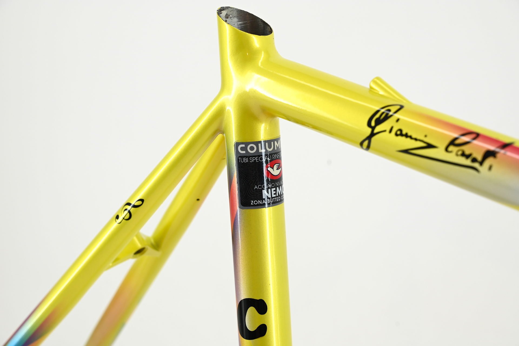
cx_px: 260
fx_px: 1009
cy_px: 173
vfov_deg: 19.4
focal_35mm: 70
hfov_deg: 28.9
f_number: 8
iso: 360
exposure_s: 1/50
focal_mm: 70
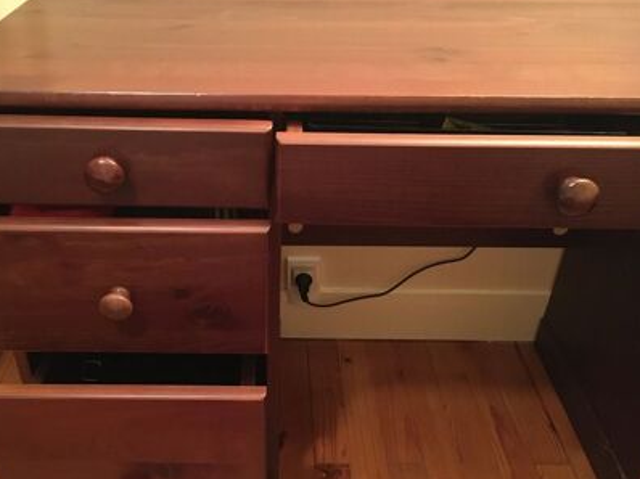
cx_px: 272
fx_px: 647
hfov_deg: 52.5
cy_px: 270
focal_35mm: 35
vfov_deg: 40.6
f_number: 2.2
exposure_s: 1/17
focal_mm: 4.15
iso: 400
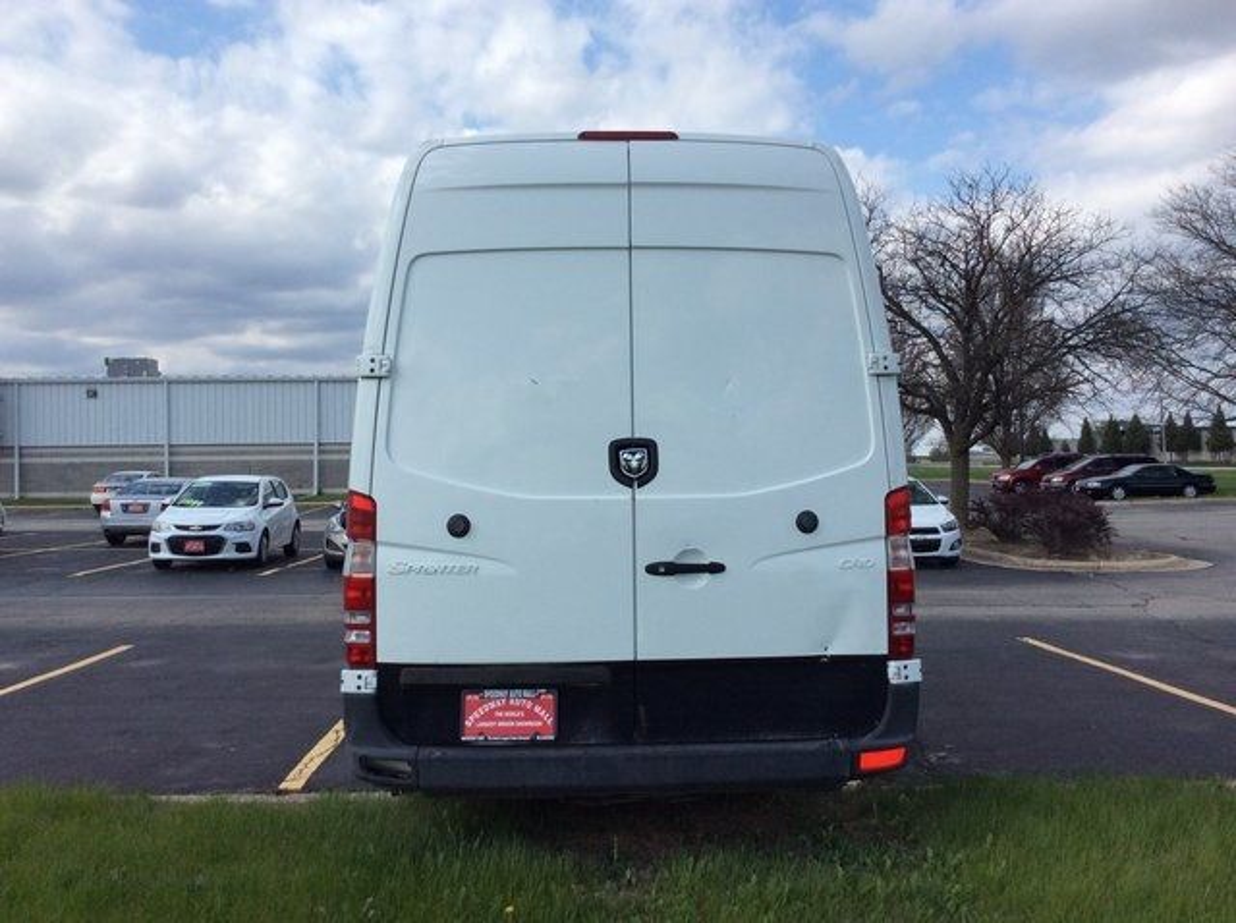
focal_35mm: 32
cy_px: 462
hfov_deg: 56.9
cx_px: 618
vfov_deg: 44.1
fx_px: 1141
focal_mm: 3.3
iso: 32
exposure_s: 1/1634
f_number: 2.4
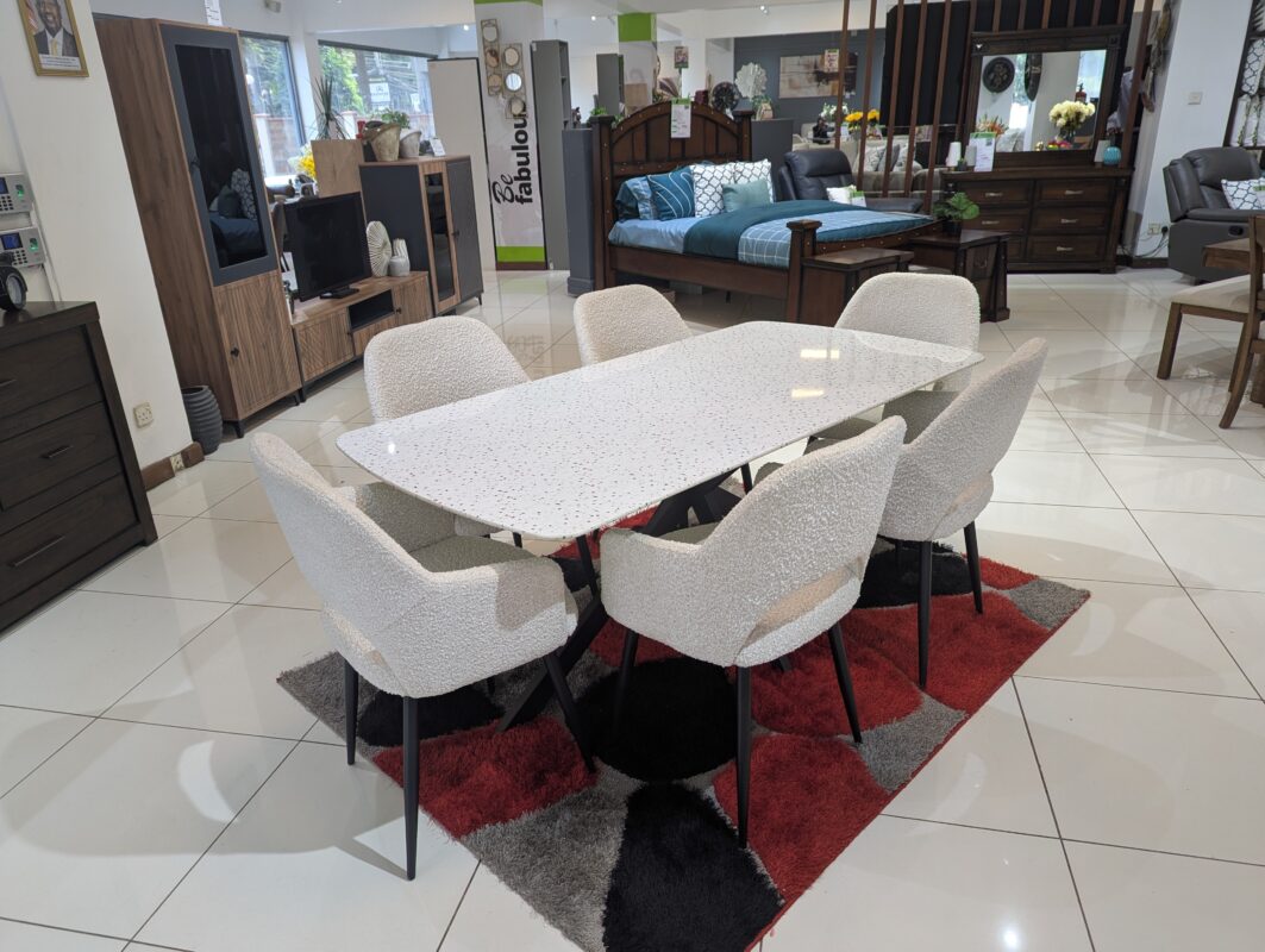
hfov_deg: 71.5
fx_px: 878
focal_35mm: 24
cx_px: 632
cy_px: 476
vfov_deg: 56.9
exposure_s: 1/100
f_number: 1.85
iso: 96
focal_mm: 6.81
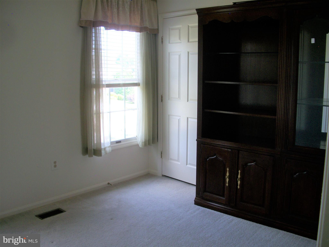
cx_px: 164
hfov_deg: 52.6
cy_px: 124
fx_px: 333
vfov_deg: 40.7
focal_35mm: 35
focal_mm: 6.3
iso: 80
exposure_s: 1/50
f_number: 3.1
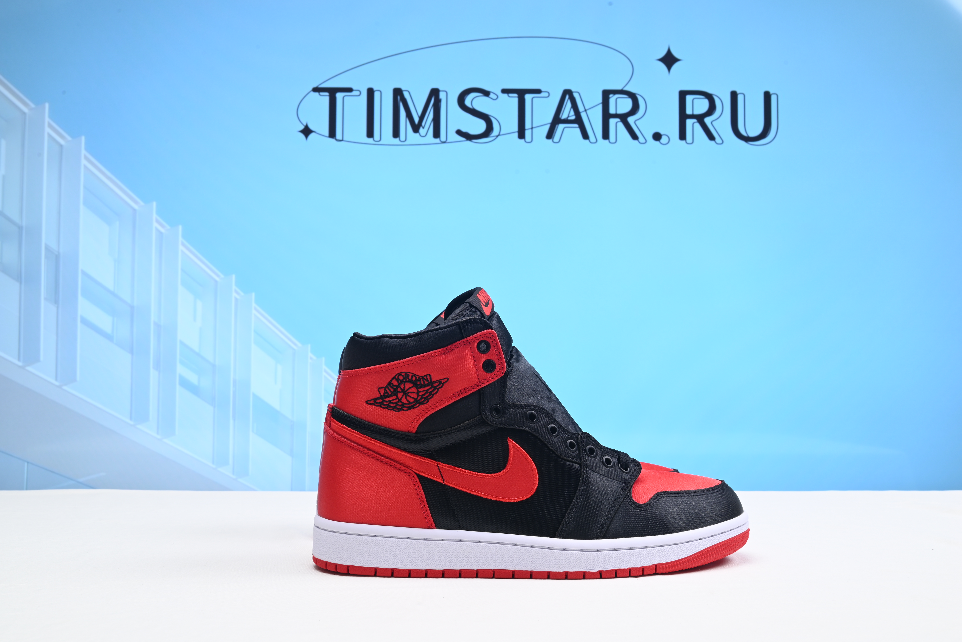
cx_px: 481
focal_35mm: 38
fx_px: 1016
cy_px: 321
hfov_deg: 50.7
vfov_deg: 35.1
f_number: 16
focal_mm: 38
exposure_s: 1/2
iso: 100
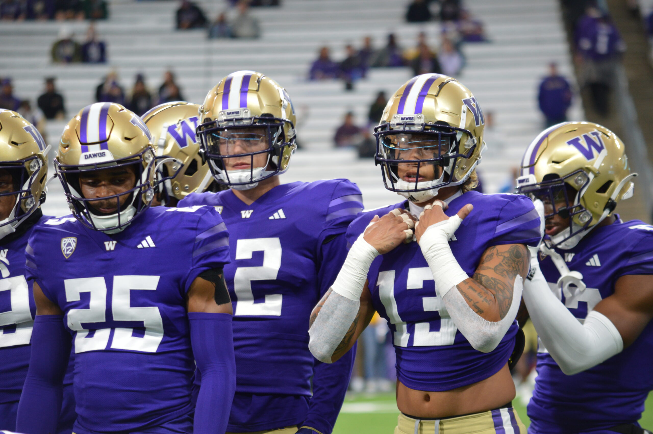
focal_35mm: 232
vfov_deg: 5.9
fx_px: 4213
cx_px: 326
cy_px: 217
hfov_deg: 8.9
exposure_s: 1/125
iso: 560
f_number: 5
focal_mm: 155
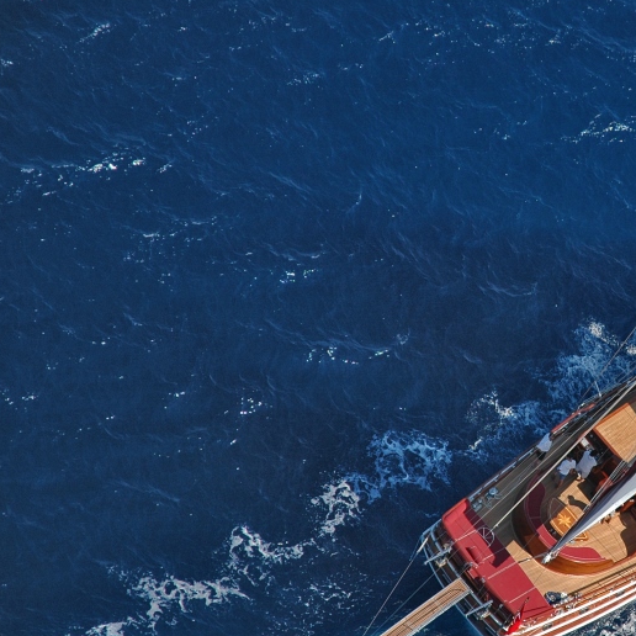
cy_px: 330
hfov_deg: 9.8
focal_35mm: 177
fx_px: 3679
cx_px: 625
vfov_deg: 9.9
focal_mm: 70
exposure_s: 1/800
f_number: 4.5
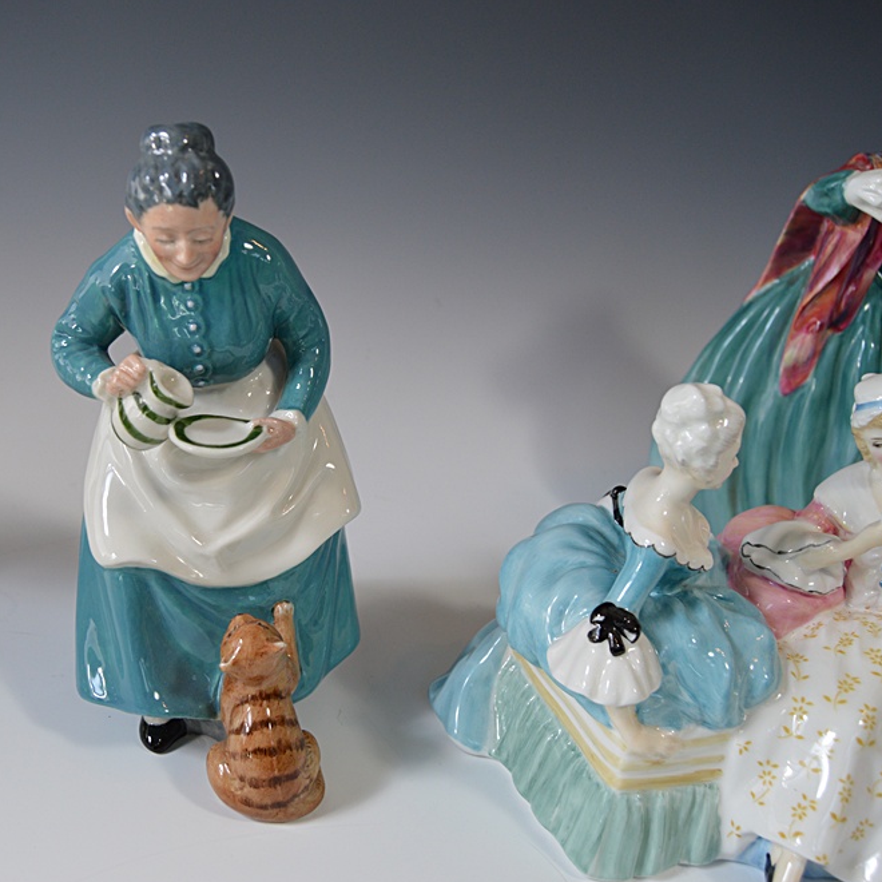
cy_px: 443
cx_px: 322
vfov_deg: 45.3
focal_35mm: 37
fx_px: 1056
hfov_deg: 44.9
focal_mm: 19
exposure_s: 1/100
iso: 400
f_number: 5.6
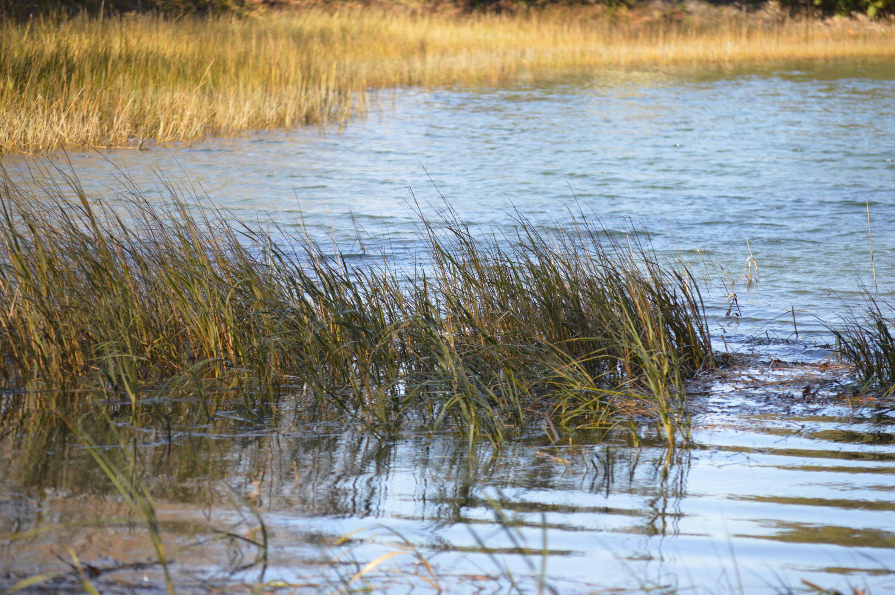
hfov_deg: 11.8
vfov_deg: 7.9
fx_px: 4322
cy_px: 298
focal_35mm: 174
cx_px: 448
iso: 100
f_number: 4.8
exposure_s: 1/160
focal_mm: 116
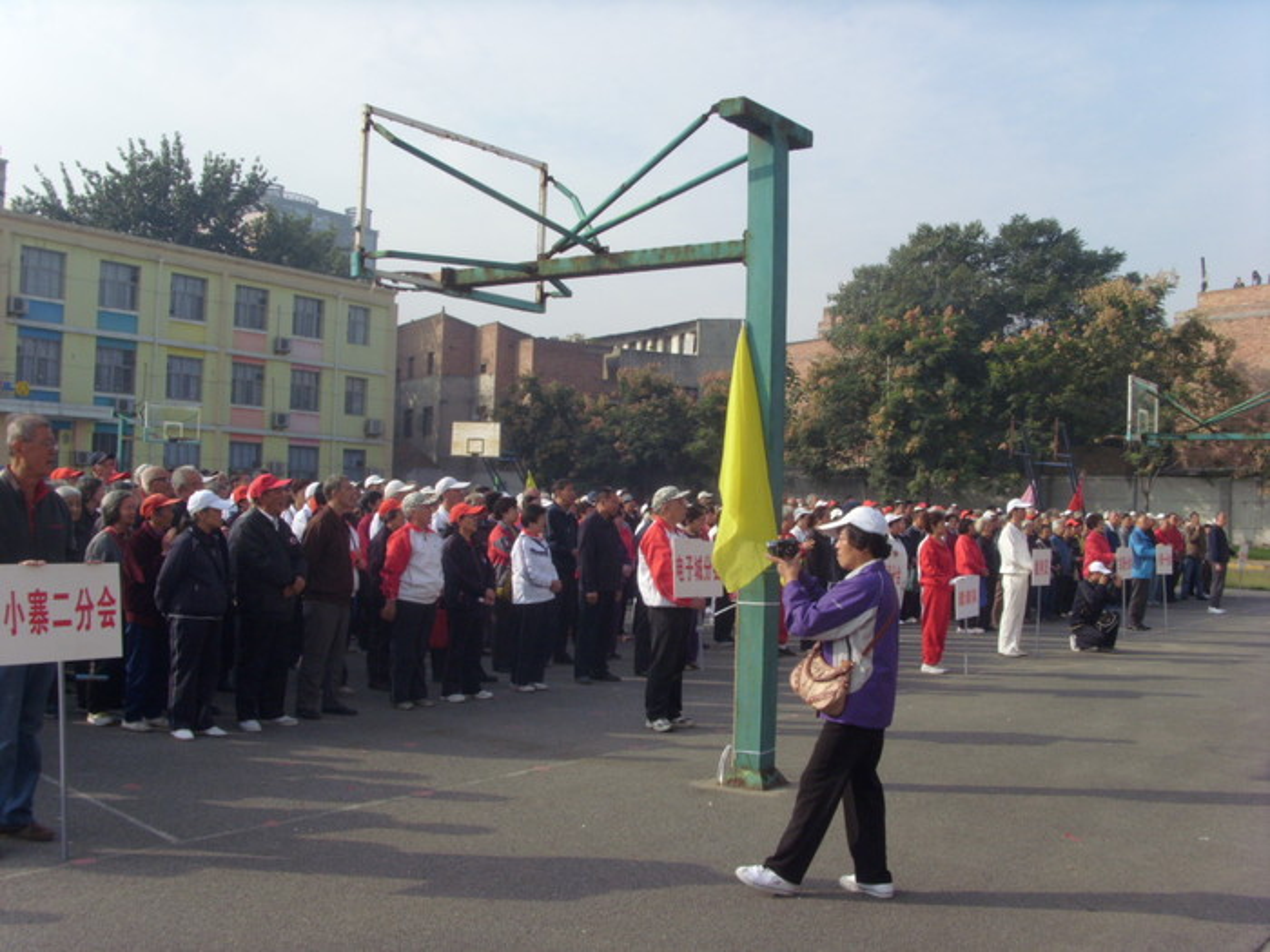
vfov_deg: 39.7
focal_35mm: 36
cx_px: 635
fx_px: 1321
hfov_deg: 51.4
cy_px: 476
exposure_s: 1/250
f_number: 5.5
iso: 80
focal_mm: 6
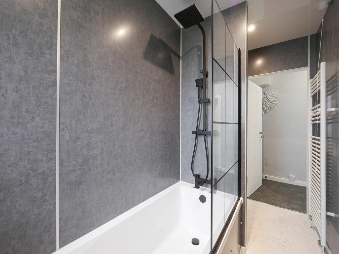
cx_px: 170
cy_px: 127
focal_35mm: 14
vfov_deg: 85.7
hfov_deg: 102.1
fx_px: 137
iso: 1600
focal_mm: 7
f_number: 4
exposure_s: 1/60
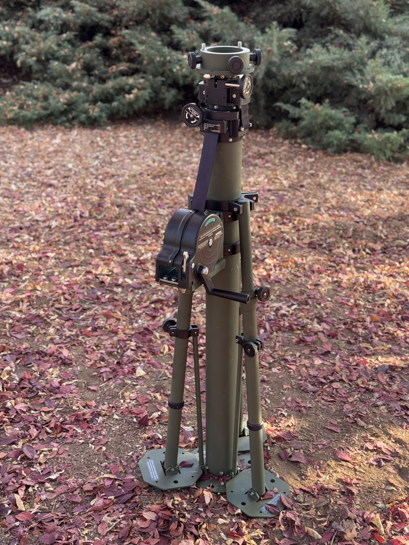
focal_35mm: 48
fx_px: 756
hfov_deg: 30.3
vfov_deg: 39.7
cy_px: 272
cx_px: 204
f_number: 1.78
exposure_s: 1/140
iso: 100
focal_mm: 6.76
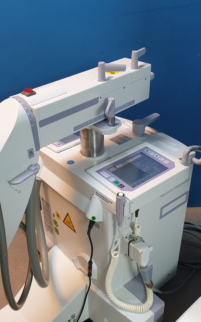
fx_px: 333
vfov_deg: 51.5
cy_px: 178
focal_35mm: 38
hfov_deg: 33.6
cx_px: 93
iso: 160
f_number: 2.4
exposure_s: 1/50
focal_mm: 4.3
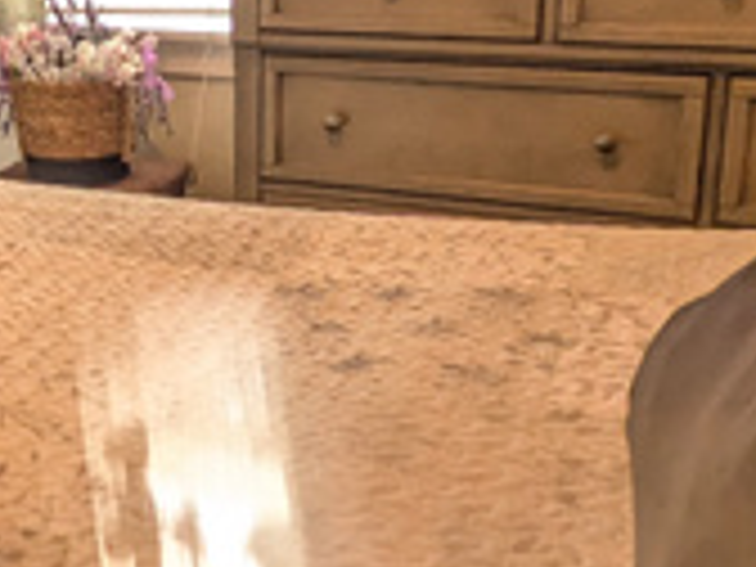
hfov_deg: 28.0
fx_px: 1398
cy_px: 184
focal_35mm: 64
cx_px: -38
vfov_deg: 22.8
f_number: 2.2
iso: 257
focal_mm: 1.83
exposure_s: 1/40
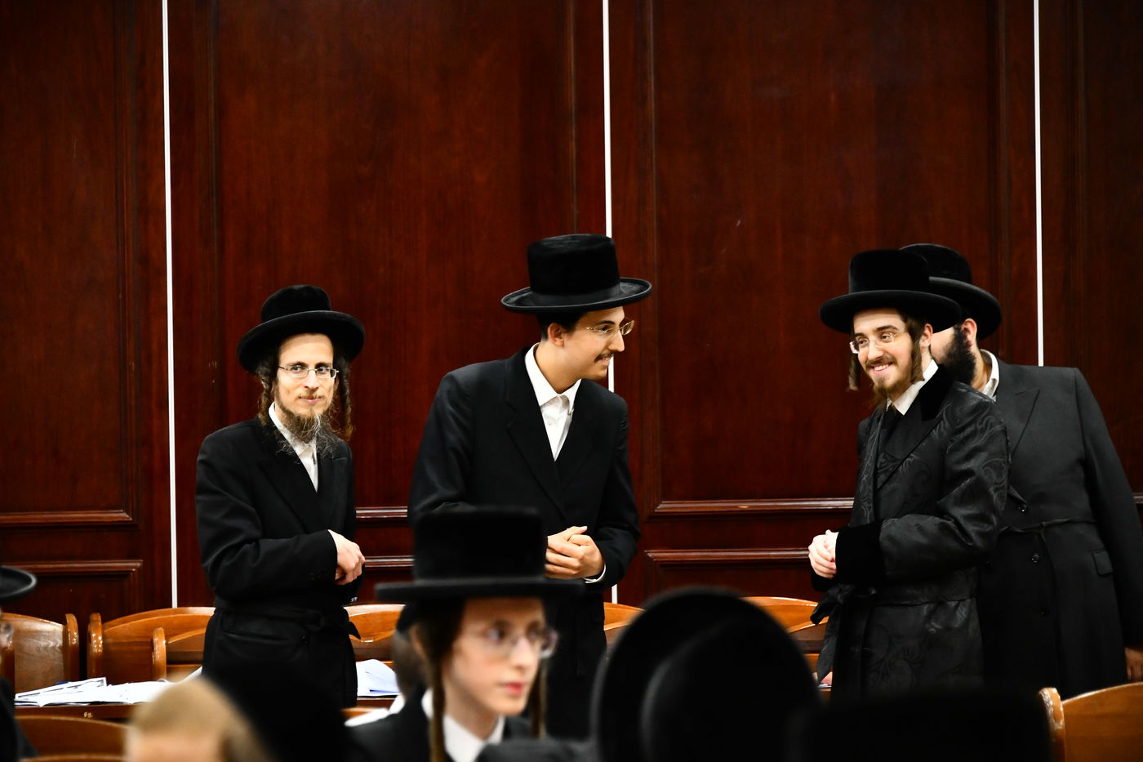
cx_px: 572
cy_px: 381
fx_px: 5396
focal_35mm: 170
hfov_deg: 12.1
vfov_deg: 8.1
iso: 3200
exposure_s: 1/160
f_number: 5.6
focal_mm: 170
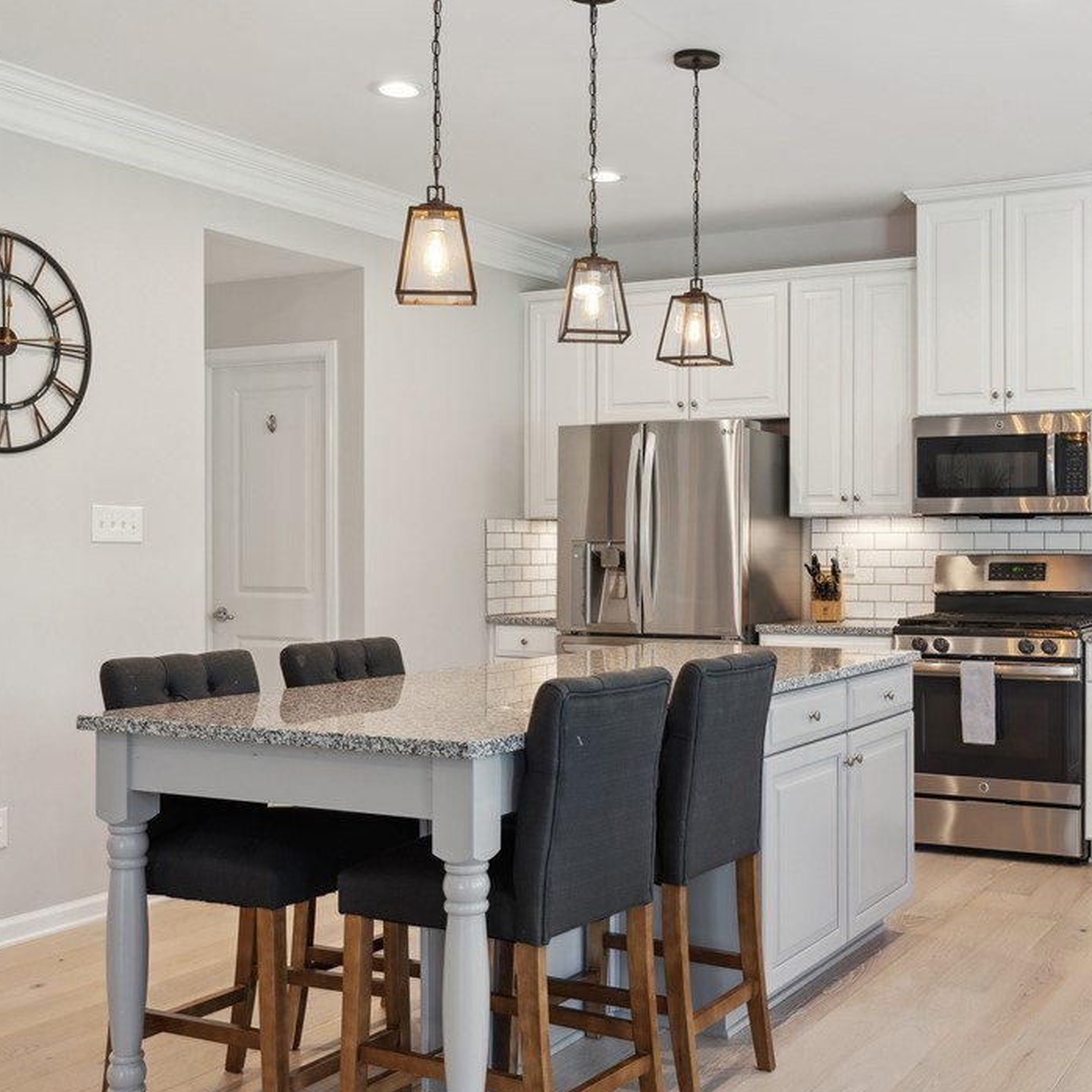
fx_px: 1463
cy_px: 537
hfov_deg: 40.7
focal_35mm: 41
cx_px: 676
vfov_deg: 40.9
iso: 160
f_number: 7.1
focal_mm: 31
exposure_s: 1/6
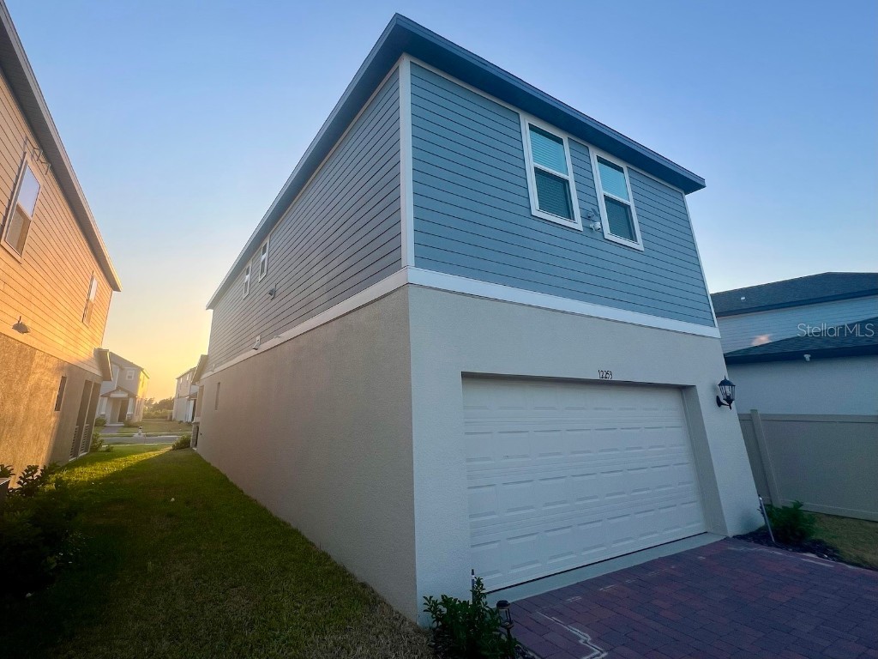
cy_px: 330
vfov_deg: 89.9
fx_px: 330
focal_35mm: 13
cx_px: 439
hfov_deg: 106.2
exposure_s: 1/435
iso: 32
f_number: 1.8
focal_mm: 1.57
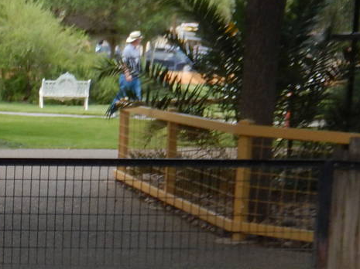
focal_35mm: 155
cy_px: 405
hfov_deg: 12.1
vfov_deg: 9.3
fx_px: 1611
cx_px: -208
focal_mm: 8.1
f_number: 4.3
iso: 180
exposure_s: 1/250
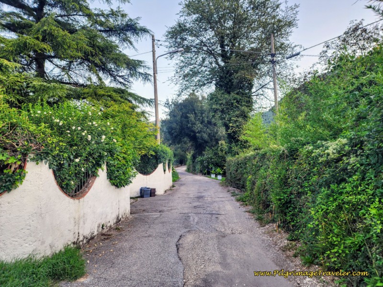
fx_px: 254
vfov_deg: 58.9
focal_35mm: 23
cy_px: 144
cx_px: 192
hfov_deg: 73.9
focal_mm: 6.4
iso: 64
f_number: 1.8
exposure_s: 1/180
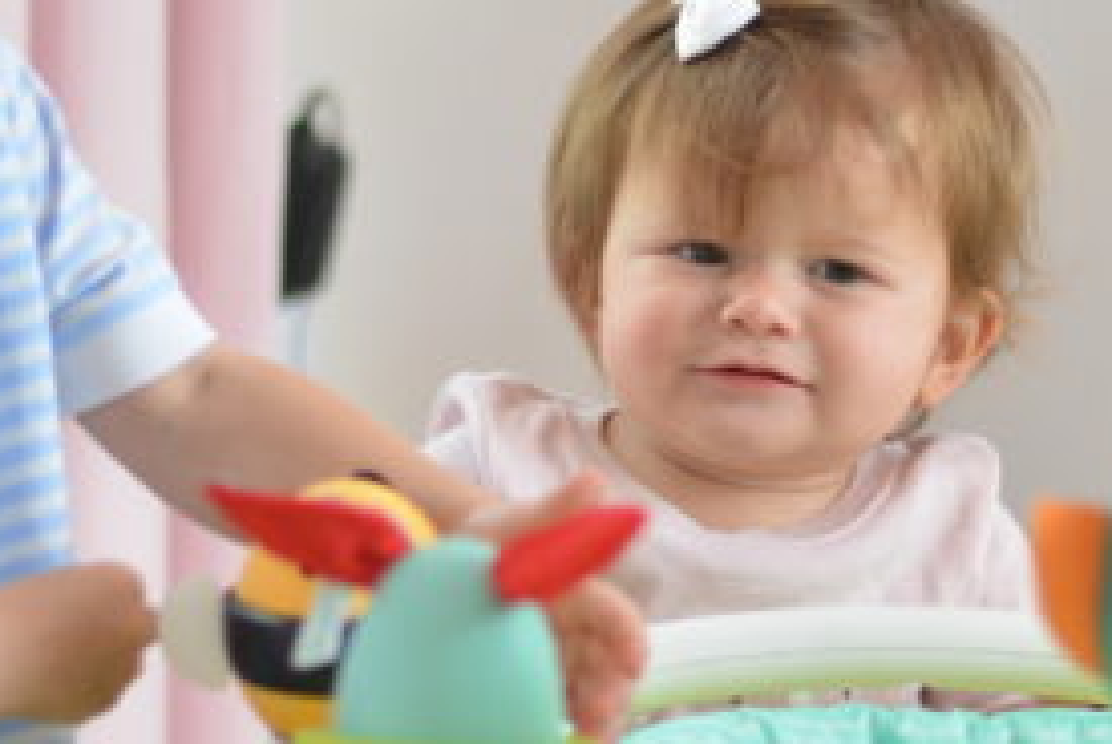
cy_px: 305
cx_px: 696
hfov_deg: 9.4
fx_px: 6741
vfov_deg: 6.3
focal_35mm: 218
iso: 1000
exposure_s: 1/250
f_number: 1.8
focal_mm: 50
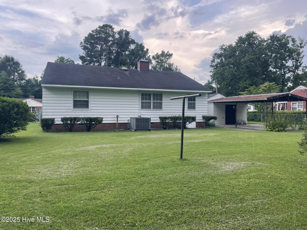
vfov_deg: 53.1
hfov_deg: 67.3
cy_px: 115
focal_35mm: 26
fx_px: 231
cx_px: 154
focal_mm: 4.2
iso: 32
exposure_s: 1/467
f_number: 1.6
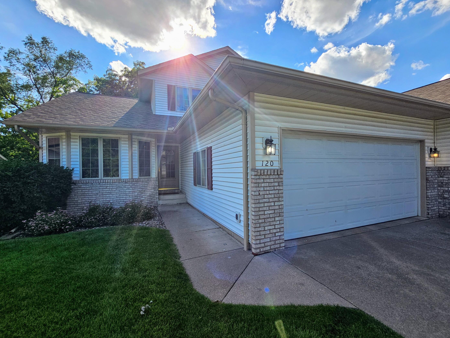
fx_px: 182
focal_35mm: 14
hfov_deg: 102.1
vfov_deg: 85.6
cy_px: 174
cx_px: 222
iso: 50
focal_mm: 2.2
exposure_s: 1/1252
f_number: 2.2
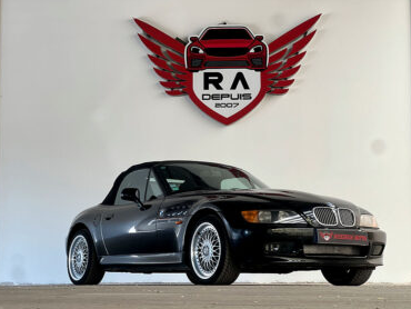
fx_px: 927
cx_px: 204
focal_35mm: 78
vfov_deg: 18.9
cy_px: 154
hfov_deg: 25.0
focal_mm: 9
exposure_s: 1/121
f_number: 2.8
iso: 80
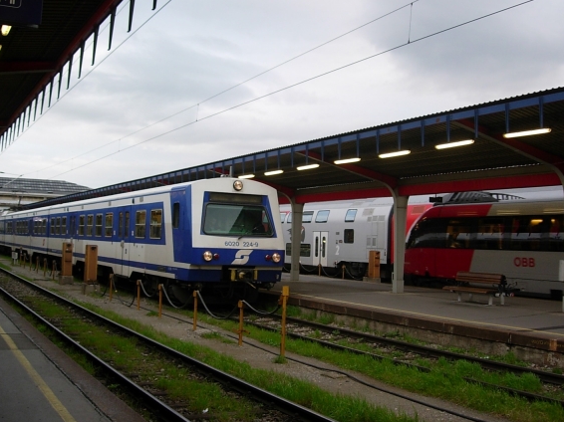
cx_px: 289
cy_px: 211
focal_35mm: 43
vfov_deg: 33.6
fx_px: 700
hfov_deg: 43.9
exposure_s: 1/73.9
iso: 79
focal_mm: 7.8
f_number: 2.8
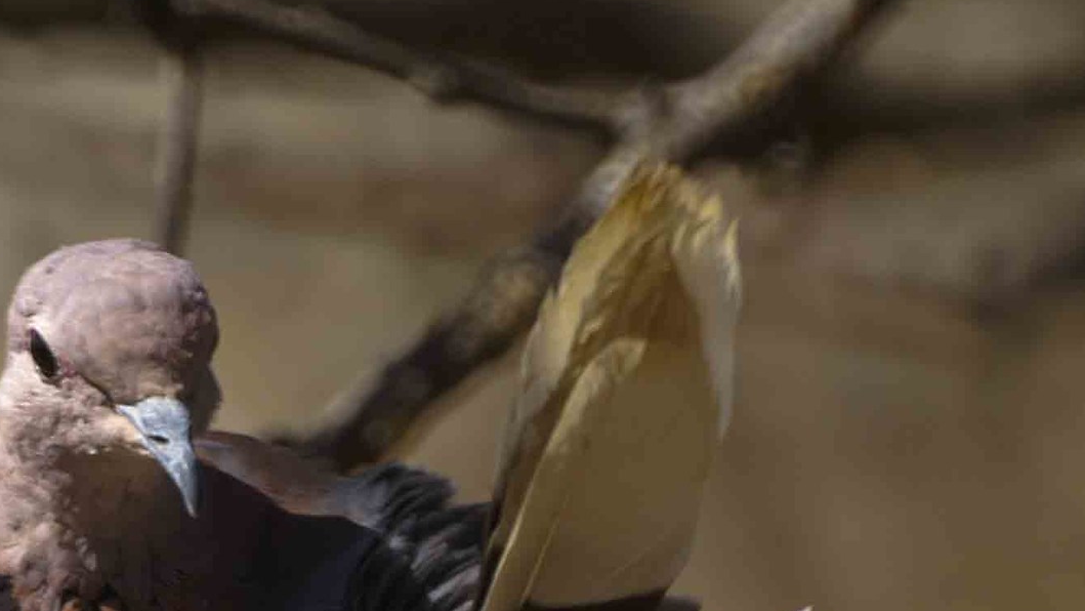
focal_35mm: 1779
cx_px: 167
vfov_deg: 0.7
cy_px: 763
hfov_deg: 1.2
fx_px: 51188
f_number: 8
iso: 100
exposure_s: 1/250
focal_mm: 500
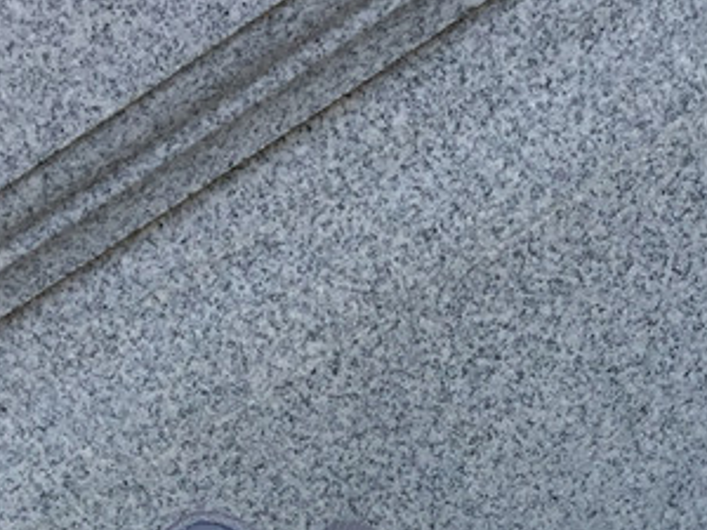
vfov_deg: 15.1
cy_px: 717
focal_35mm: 93
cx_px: 518
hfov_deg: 20.9
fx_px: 1899
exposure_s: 1/637
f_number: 2.4
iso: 25
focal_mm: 3.3
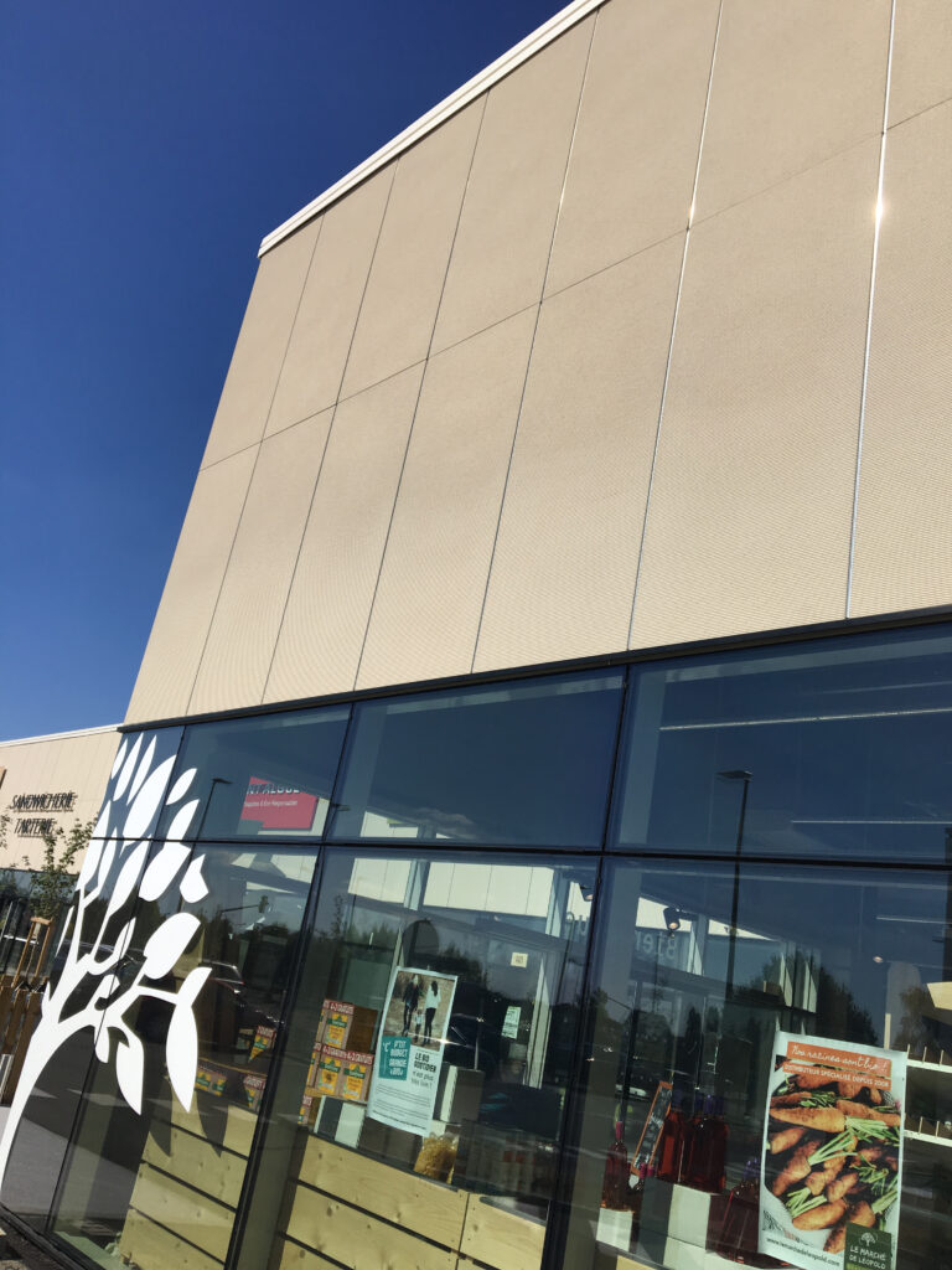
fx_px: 1063
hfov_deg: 48.2
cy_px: 635
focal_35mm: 29
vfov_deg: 61.7
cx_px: 476
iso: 25
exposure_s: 1/2481
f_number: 2.2
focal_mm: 4.15
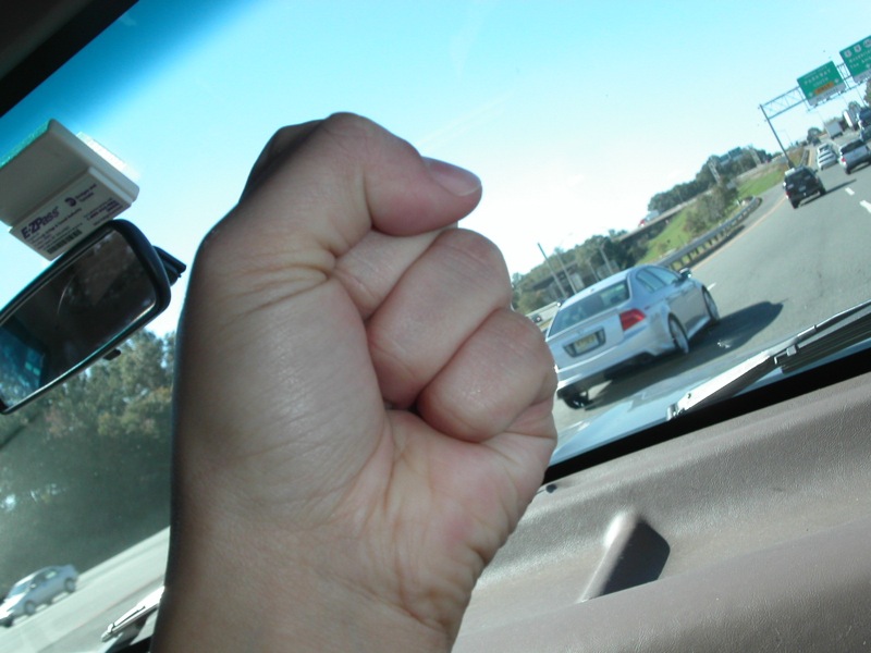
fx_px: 956
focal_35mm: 38
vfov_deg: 37.7
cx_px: 436
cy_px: 326
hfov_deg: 49.0
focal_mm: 7.8
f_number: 6.7
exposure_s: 1/180
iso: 100
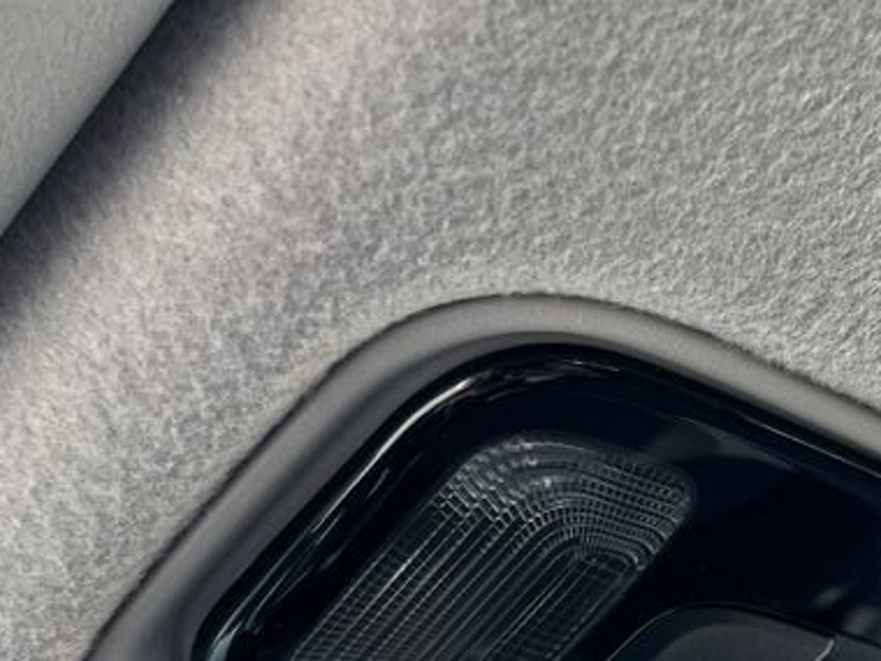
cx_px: 804
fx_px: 1782
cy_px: 408
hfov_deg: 26.8
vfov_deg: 21.0
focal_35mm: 70
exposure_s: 1/122
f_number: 1.6
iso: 50
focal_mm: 5.1
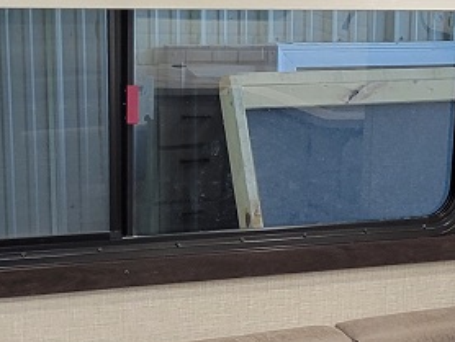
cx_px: 298
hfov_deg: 17.4
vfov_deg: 12.9
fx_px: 1487
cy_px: 373
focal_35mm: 113
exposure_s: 1/40
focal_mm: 5.4
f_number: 1.8
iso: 200
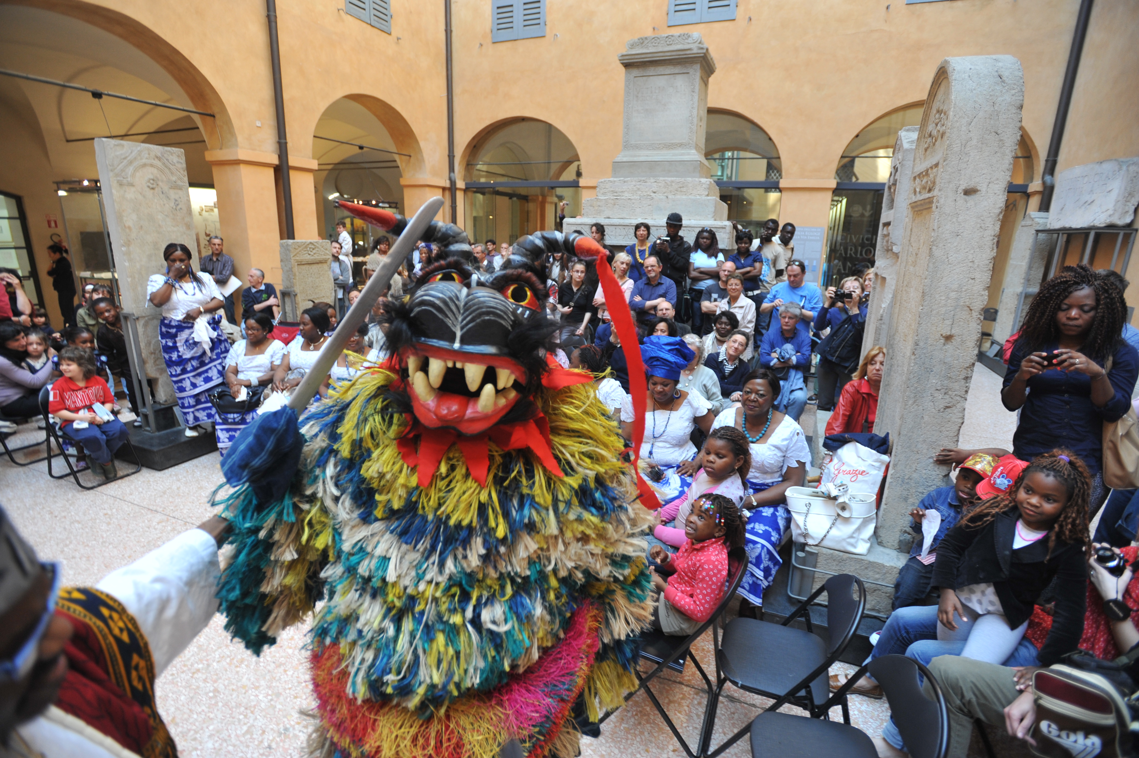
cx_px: 570
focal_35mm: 17
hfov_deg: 93.3
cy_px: 379
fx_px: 538
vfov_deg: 70.4
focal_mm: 17
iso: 800
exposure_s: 1/125
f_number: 2.8
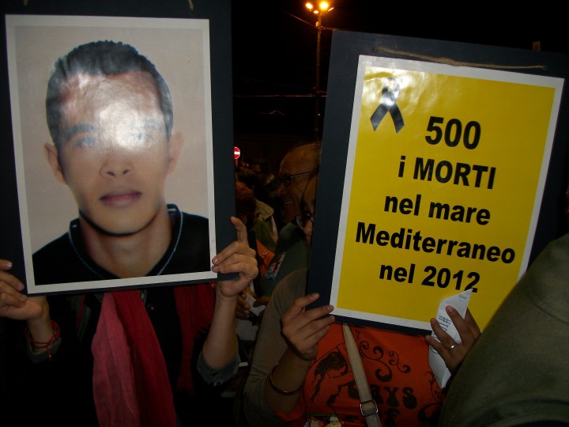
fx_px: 526
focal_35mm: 32
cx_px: 284
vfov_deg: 44.2
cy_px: 214
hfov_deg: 56.8
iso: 80
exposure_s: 1/30
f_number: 2.9
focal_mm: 5.7
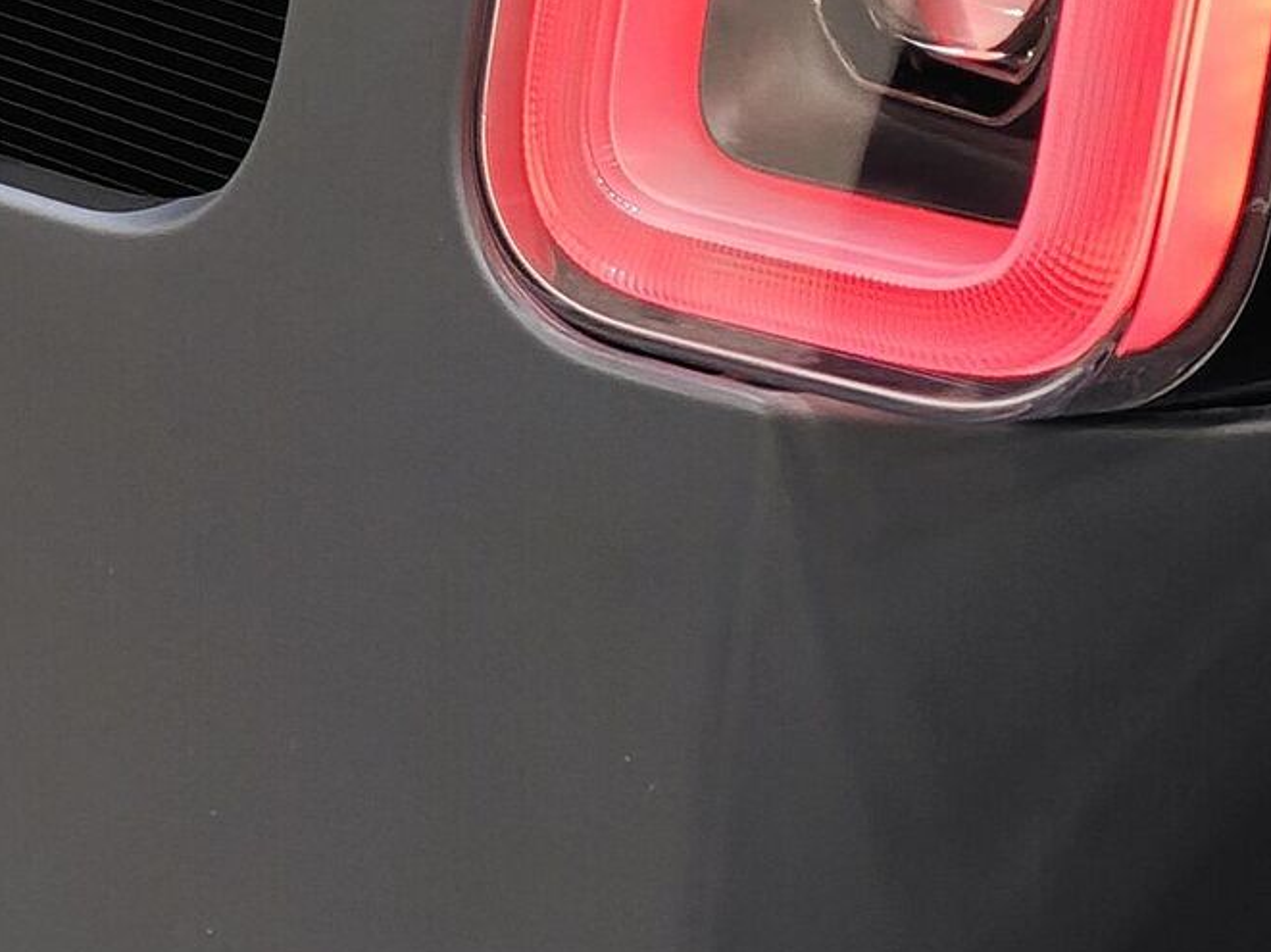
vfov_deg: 6.8
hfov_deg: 9.0
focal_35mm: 218
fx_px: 8000
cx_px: -283
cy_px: -38
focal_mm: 12.28
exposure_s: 1/120
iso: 500
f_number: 1.8
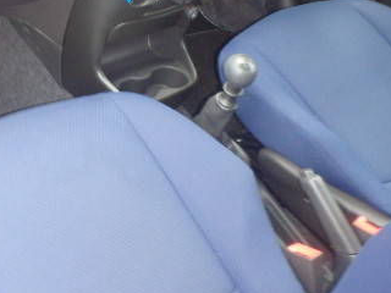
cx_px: 125
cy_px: 24
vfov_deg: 25.2
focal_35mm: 56
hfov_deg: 34.0
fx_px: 633
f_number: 3.9
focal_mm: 5
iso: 500
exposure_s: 1/30
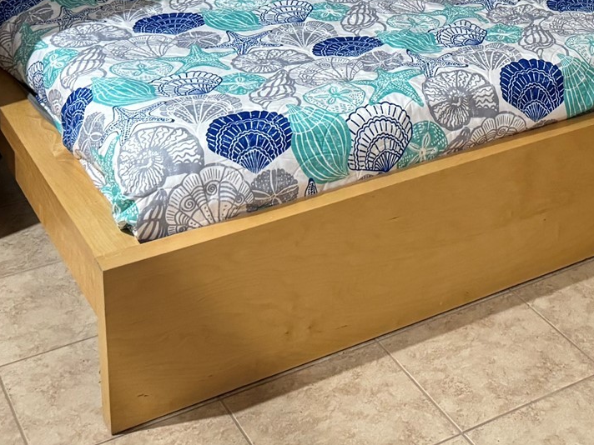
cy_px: -183
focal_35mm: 69
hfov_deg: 27.2
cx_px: 526
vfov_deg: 19.2
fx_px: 1184
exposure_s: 1/60
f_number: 1.78
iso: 640
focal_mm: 6.76
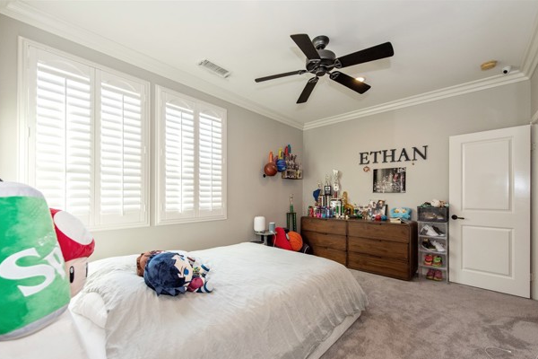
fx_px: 239
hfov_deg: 96.7
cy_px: 191
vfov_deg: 73.7
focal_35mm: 16
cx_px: 273
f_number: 5.6
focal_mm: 15
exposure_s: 1/125
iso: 800
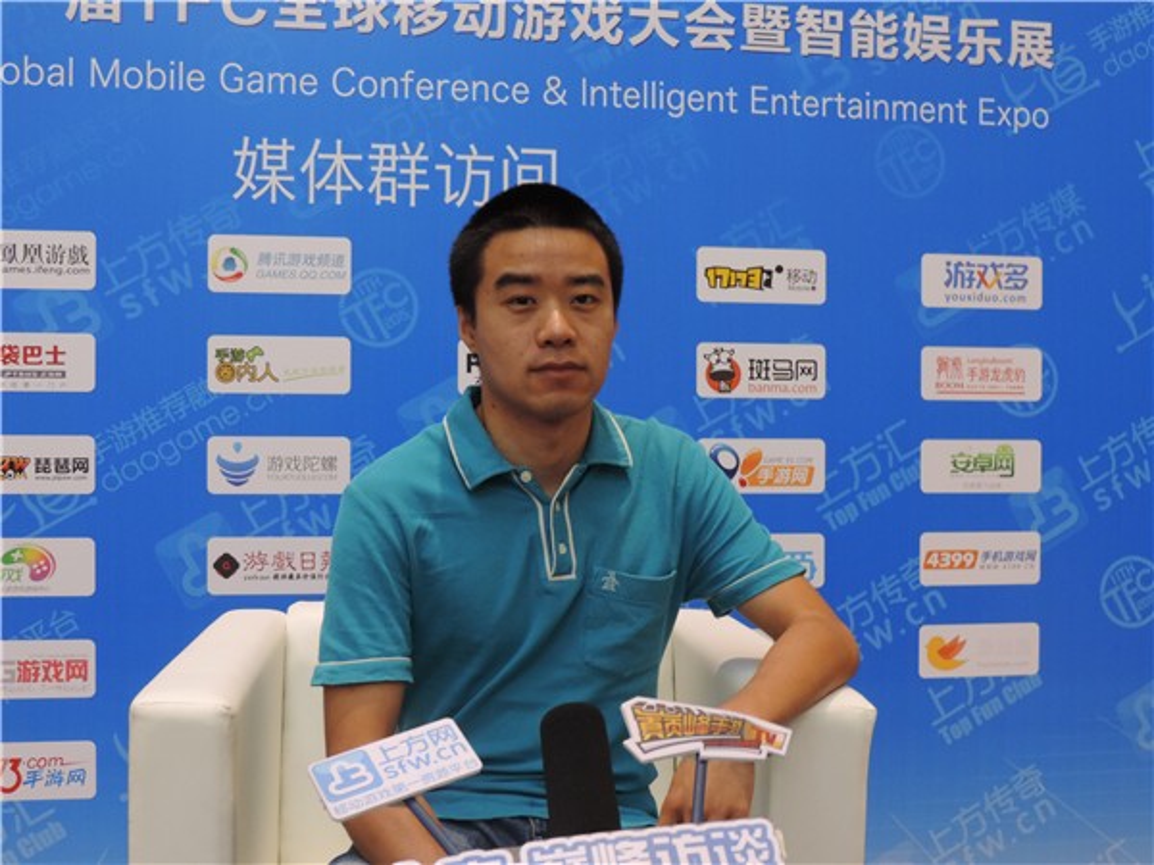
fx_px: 1567
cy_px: 432
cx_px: 577
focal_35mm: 47
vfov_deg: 30.9
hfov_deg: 40.4
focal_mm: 8.3
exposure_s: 1/13
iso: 500
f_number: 3.5
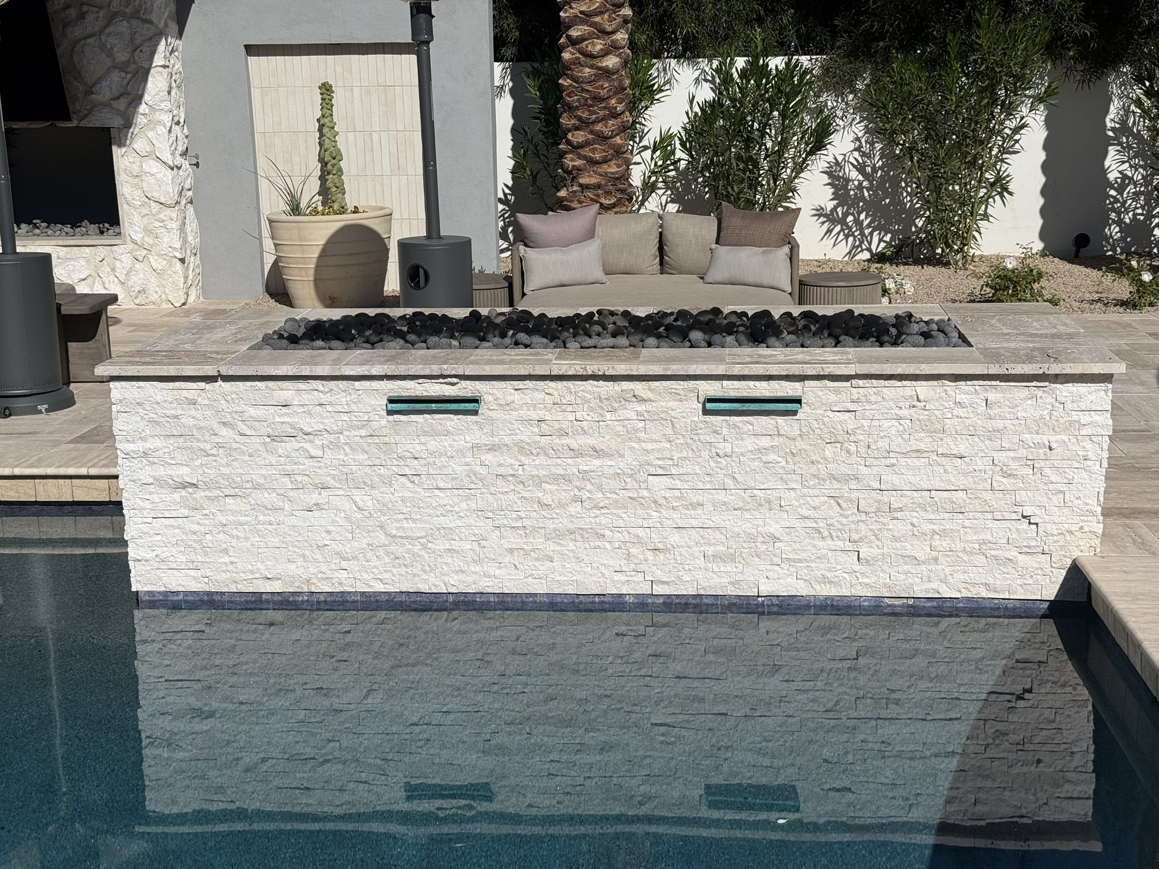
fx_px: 1607
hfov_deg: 39.7
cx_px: 580
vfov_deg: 30.3
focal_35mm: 48
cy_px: 434
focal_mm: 6.76
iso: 50
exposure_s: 1/13333
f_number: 1.78
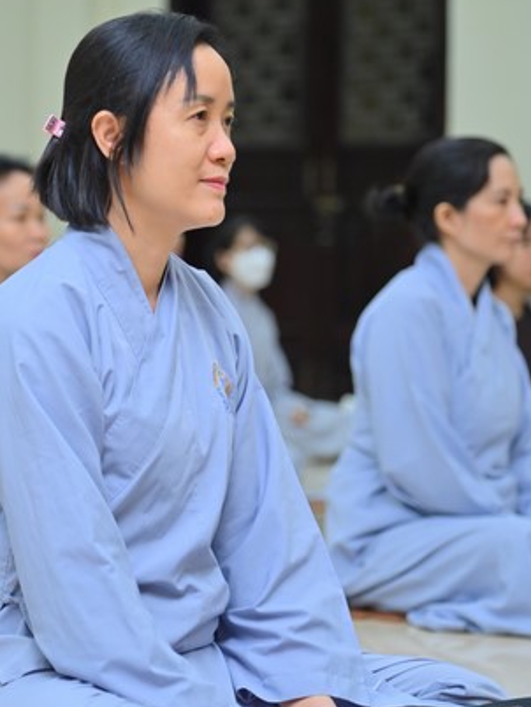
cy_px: 297
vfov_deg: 12.1
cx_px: 156
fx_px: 3330
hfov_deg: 9.1
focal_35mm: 163
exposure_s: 1/100
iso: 1250
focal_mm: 105
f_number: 4
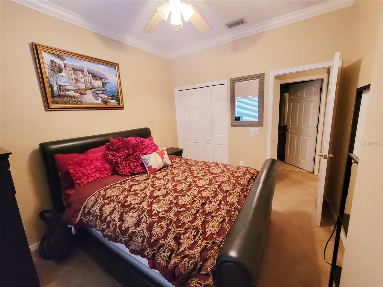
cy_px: 144
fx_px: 144
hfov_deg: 106.2
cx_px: 192
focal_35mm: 13
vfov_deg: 89.9
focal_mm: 2.2
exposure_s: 1/30
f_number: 2.2
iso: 640
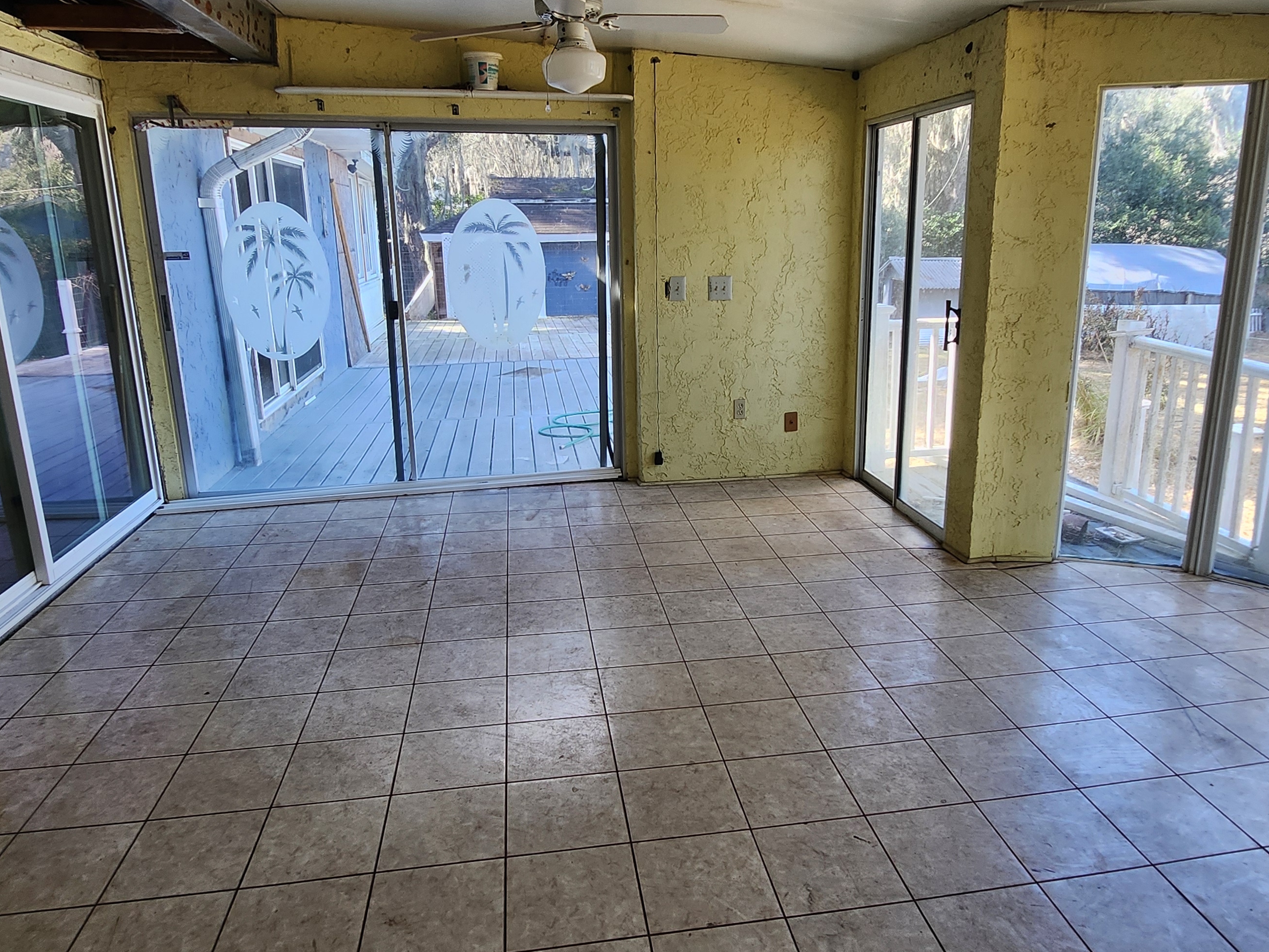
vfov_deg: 66.0
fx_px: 733
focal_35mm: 20
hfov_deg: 81.6
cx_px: 685
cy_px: 461
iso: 40
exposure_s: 1/60
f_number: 2.2
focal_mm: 1.7
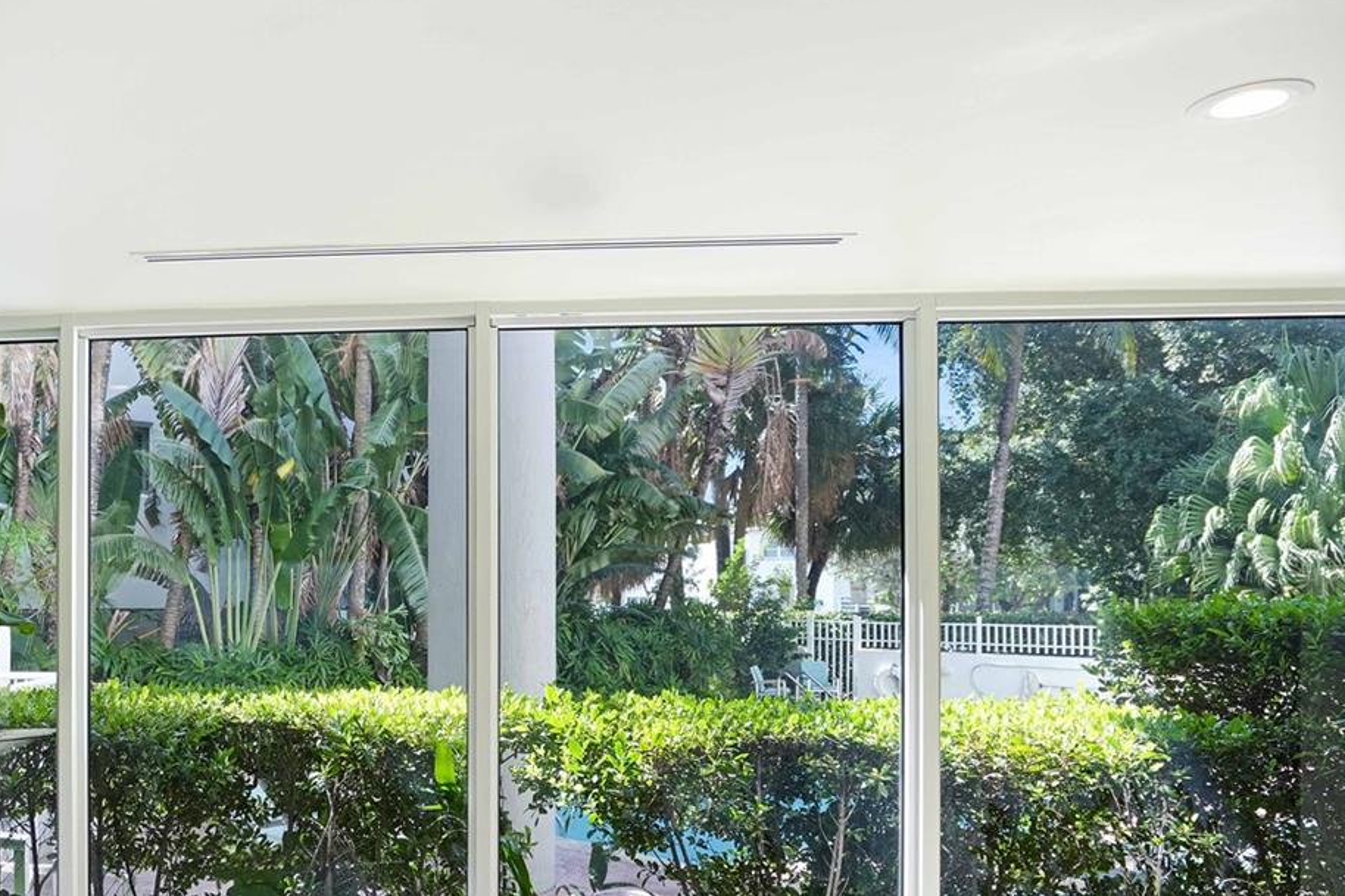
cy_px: 575
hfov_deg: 61.5
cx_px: 324
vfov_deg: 45.9
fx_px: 1046
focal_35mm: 28
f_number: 4
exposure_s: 1/250
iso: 800
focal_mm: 16
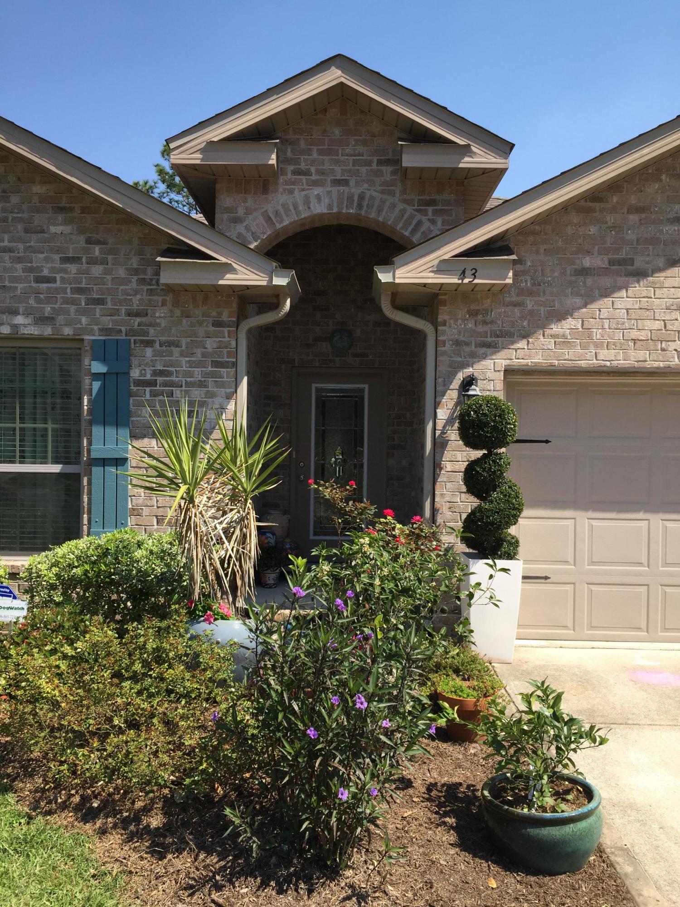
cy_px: 454
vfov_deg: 61.7
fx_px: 760
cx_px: 340
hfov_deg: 48.2
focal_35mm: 29
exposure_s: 1/1236
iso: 32
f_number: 2.2
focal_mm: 4.15
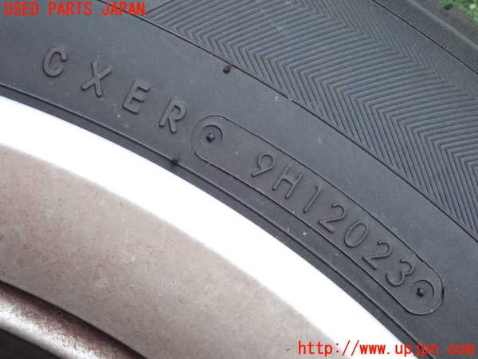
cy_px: 180
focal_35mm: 100
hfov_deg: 19.6
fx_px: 1381
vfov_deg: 14.8
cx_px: 239
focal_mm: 18
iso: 1250
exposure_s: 1/125
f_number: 4.9
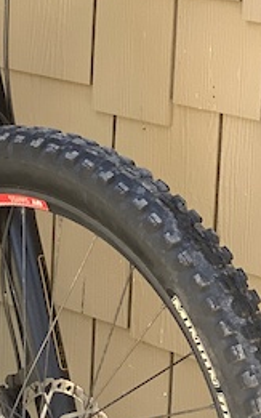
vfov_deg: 12.4
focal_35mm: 169
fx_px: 1924
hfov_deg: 7.5
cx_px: -200
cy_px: 133
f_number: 2.4
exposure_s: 1/122
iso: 125
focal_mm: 6
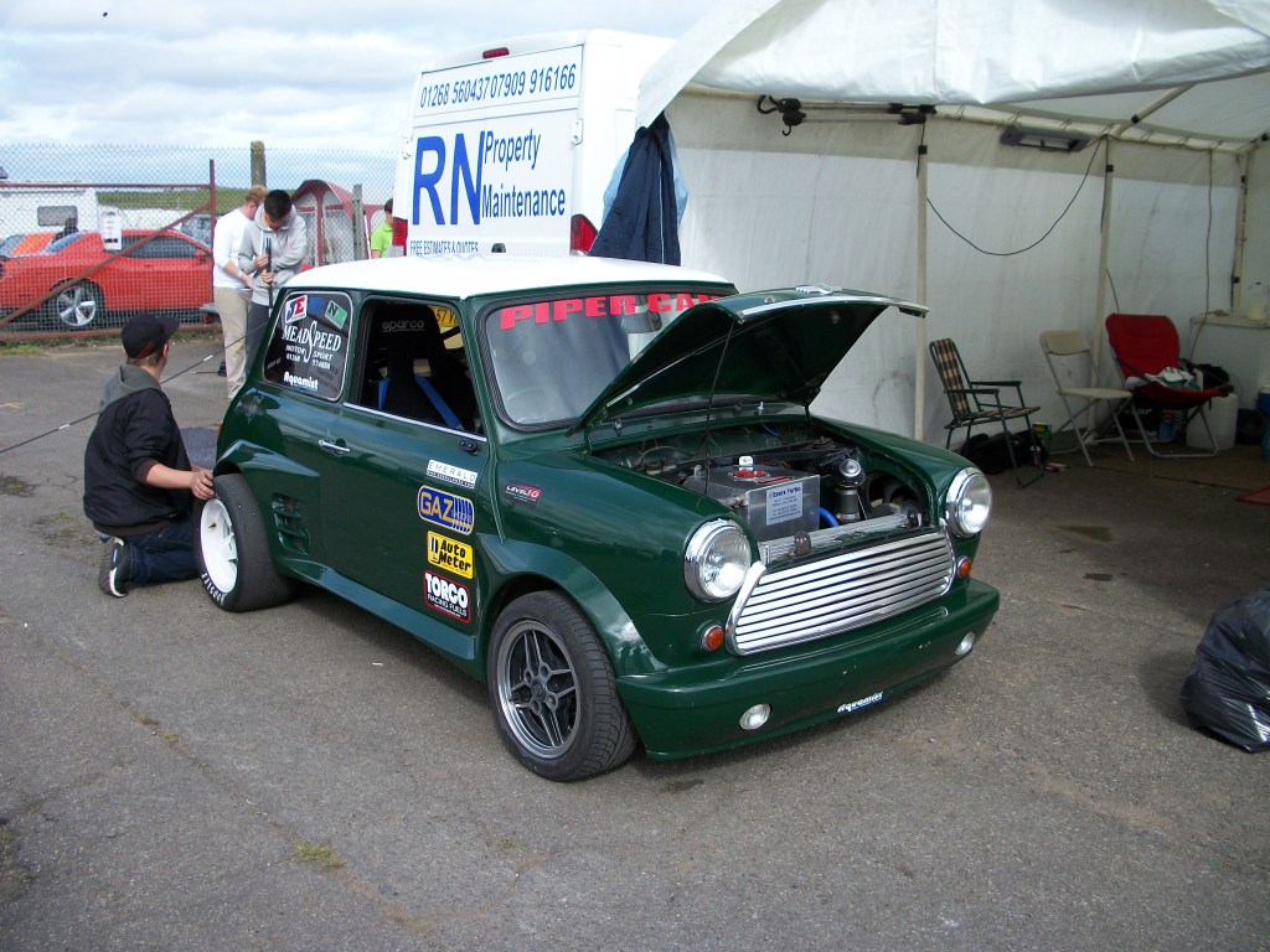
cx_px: 635
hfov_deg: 52.6
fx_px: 1284
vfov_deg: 40.7
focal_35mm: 35
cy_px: 476
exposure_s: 1/800
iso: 80
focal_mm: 6.3
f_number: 3.1
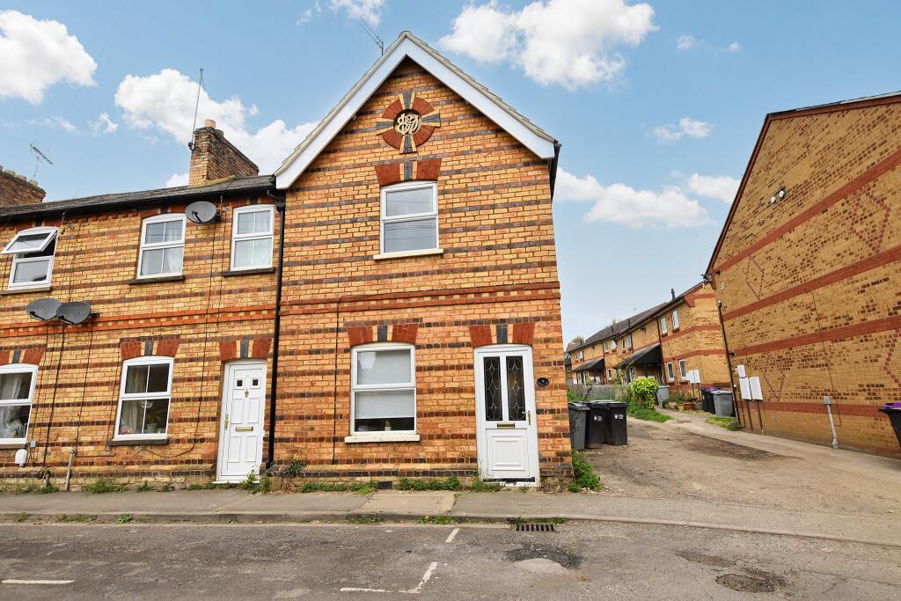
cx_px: 450
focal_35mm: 17
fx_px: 432
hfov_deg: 92.4
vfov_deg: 69.7
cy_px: 300
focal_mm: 11.5
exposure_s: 1/250
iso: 100
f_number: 8
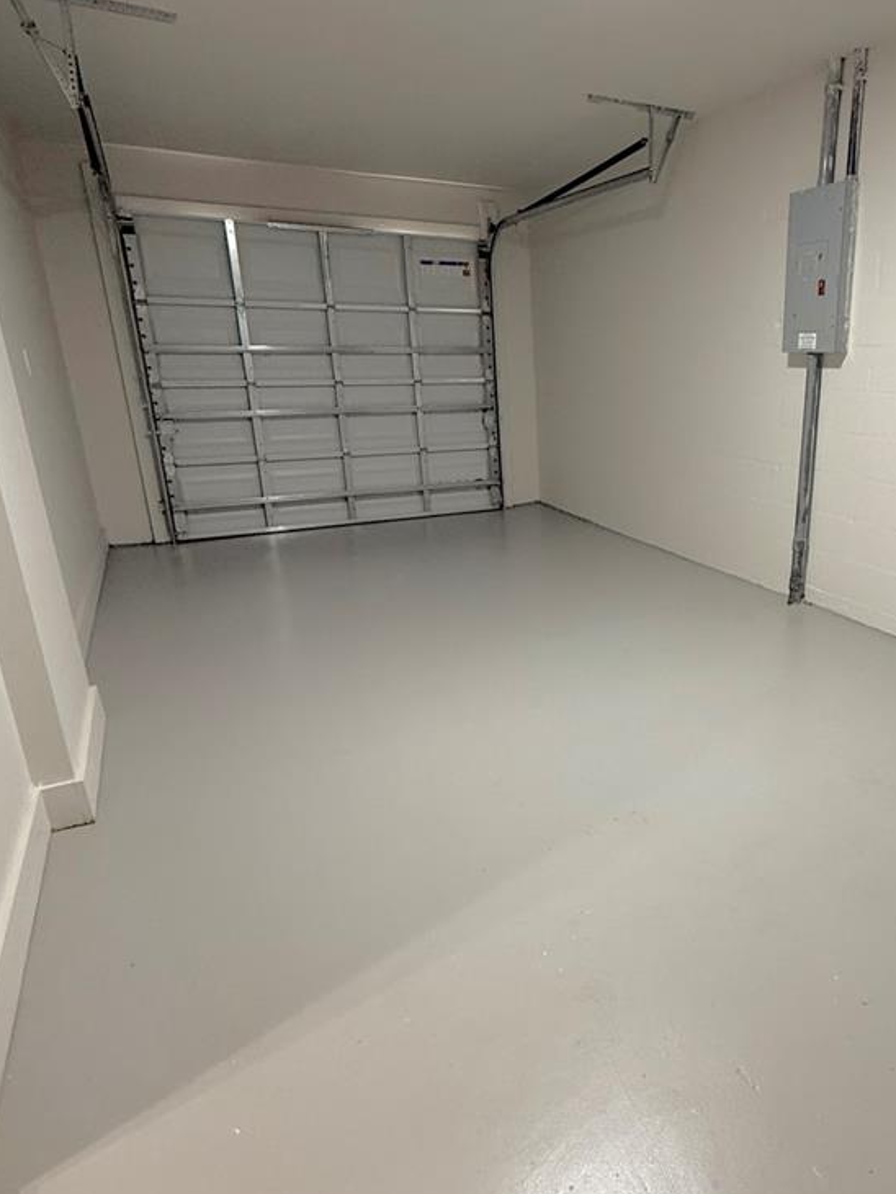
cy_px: 602
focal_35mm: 23
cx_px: 649
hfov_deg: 56.6
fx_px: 793
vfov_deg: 73.9
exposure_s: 1/60
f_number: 2.2
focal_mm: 2.22
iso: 400
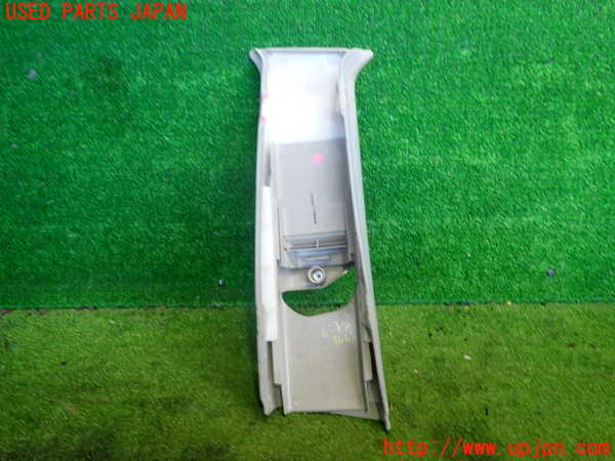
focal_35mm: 30
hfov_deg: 60.0
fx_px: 533
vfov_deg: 46.8
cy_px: 230
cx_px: 308
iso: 200
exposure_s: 1/30
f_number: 2.3
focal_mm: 5.4
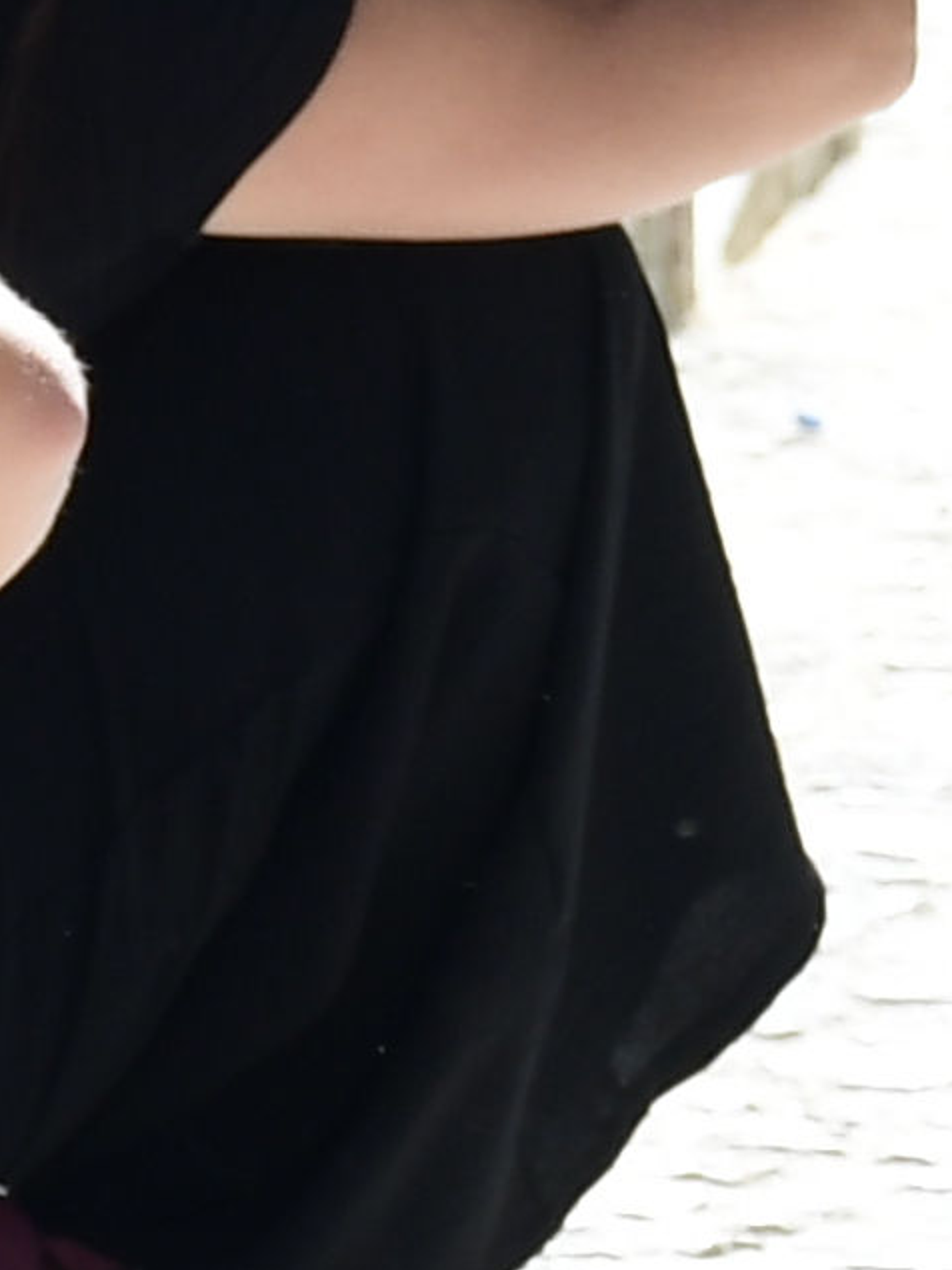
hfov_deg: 1.9
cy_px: -528
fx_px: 28758
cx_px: 2446
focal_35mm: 784
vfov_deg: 2.5
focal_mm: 62
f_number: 8
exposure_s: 1/160
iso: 200
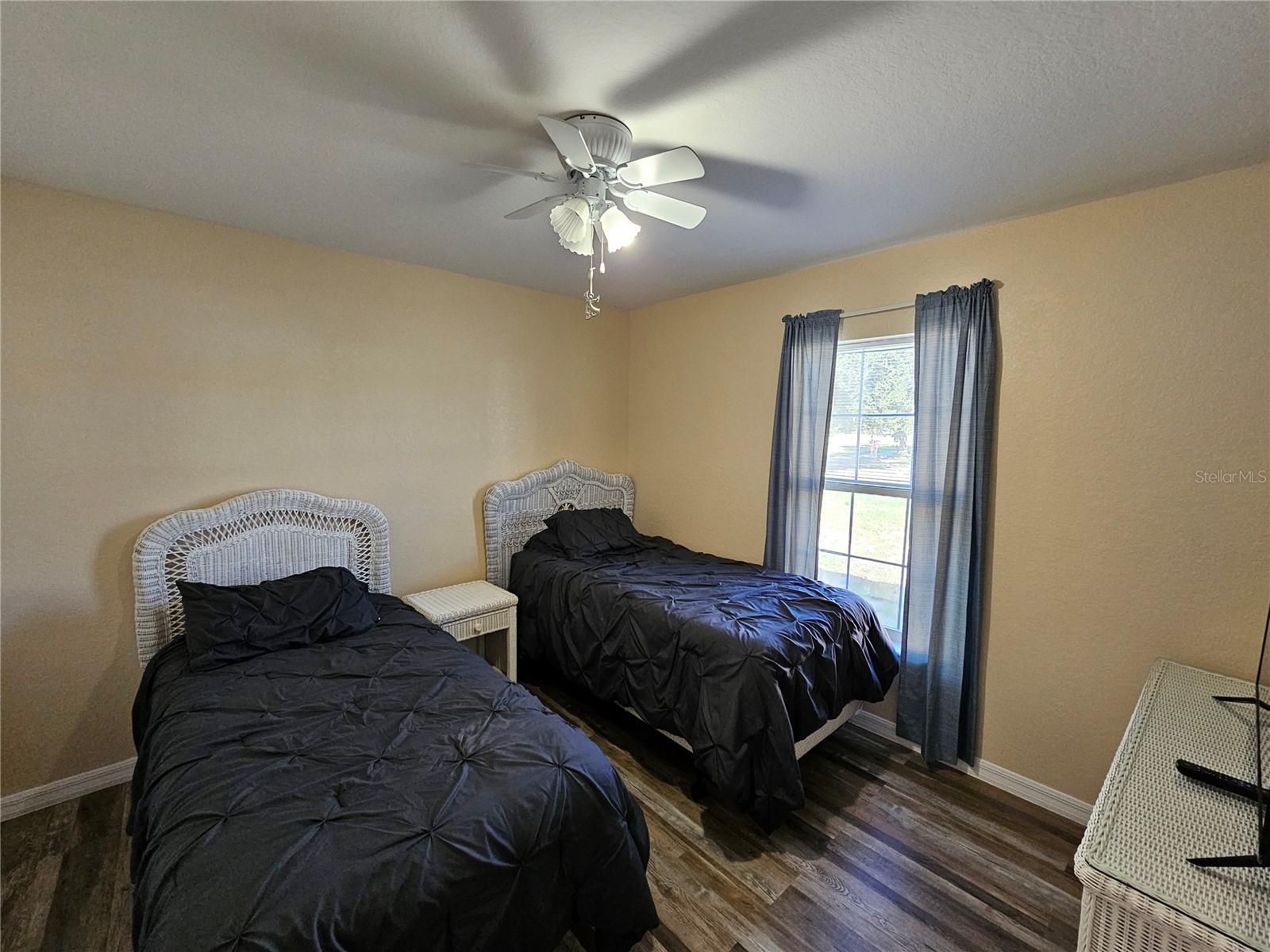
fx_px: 477
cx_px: 635
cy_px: 476
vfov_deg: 89.9
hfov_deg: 106.2
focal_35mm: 13
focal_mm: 2.2
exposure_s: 1/60
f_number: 2.2
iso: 320
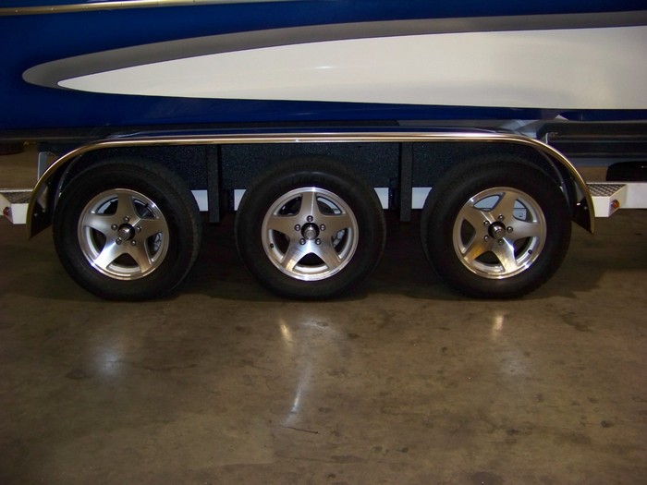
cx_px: 324
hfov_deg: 51.4
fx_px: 673
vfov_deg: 39.7
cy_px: 242
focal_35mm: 36
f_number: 2.8
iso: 200
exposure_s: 1/30
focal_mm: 5.85
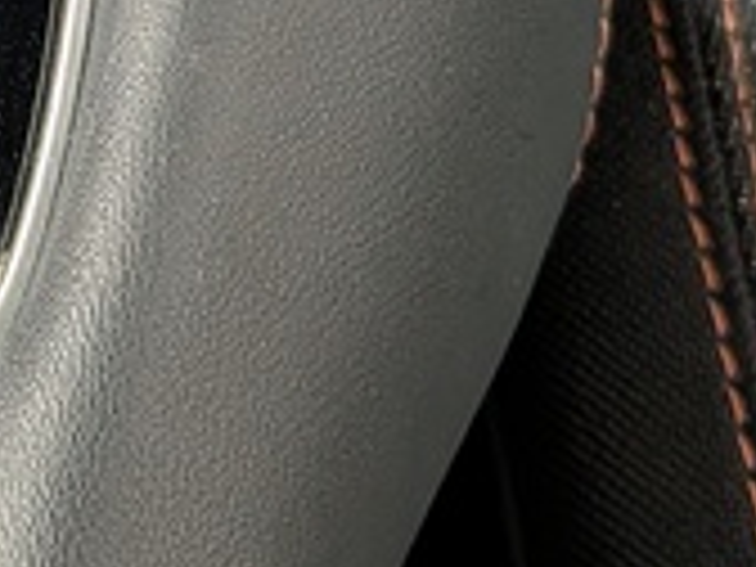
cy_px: -562
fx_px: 3189
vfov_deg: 9.5
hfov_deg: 12.6
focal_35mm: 146
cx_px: -508
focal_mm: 4.53
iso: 30
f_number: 1.7
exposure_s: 1/20
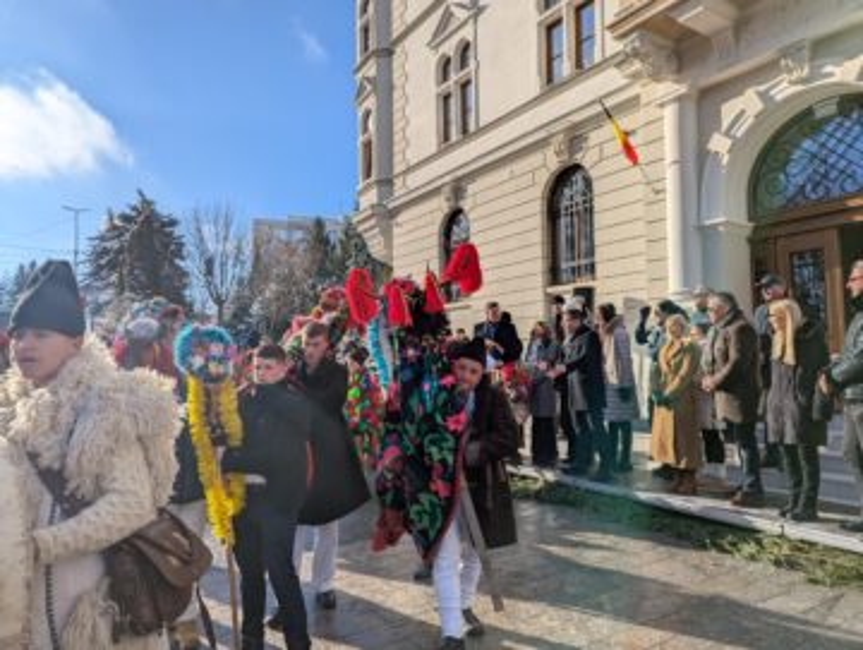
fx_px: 599
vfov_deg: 56.9
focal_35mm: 24
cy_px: 325
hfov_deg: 71.5
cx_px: 432
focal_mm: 6.81
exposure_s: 1/2695
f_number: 1.85
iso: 41
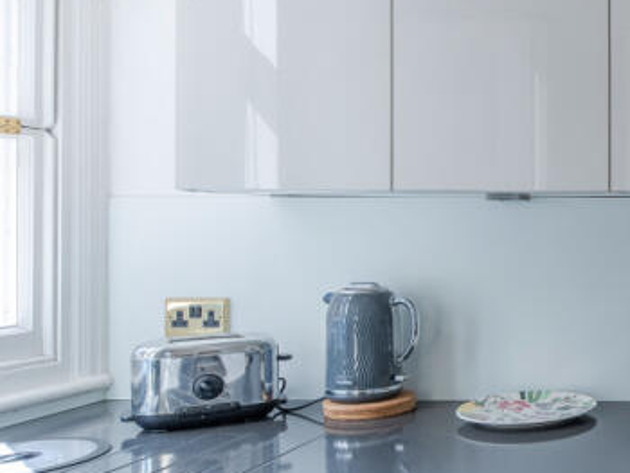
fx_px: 820
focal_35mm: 45
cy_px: 206
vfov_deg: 32.2
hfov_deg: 32.4
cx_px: 806
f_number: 8
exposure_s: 1/50
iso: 200
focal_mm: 16
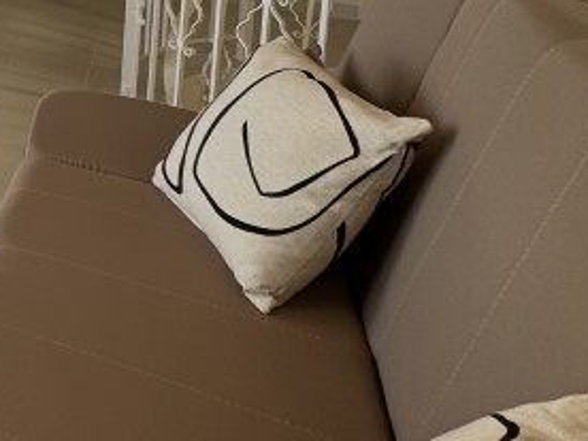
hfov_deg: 24.5
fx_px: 883
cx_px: -373
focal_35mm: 52
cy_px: -138
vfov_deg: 24.4
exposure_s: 1/124
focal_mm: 2.22
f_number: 2.2
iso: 40
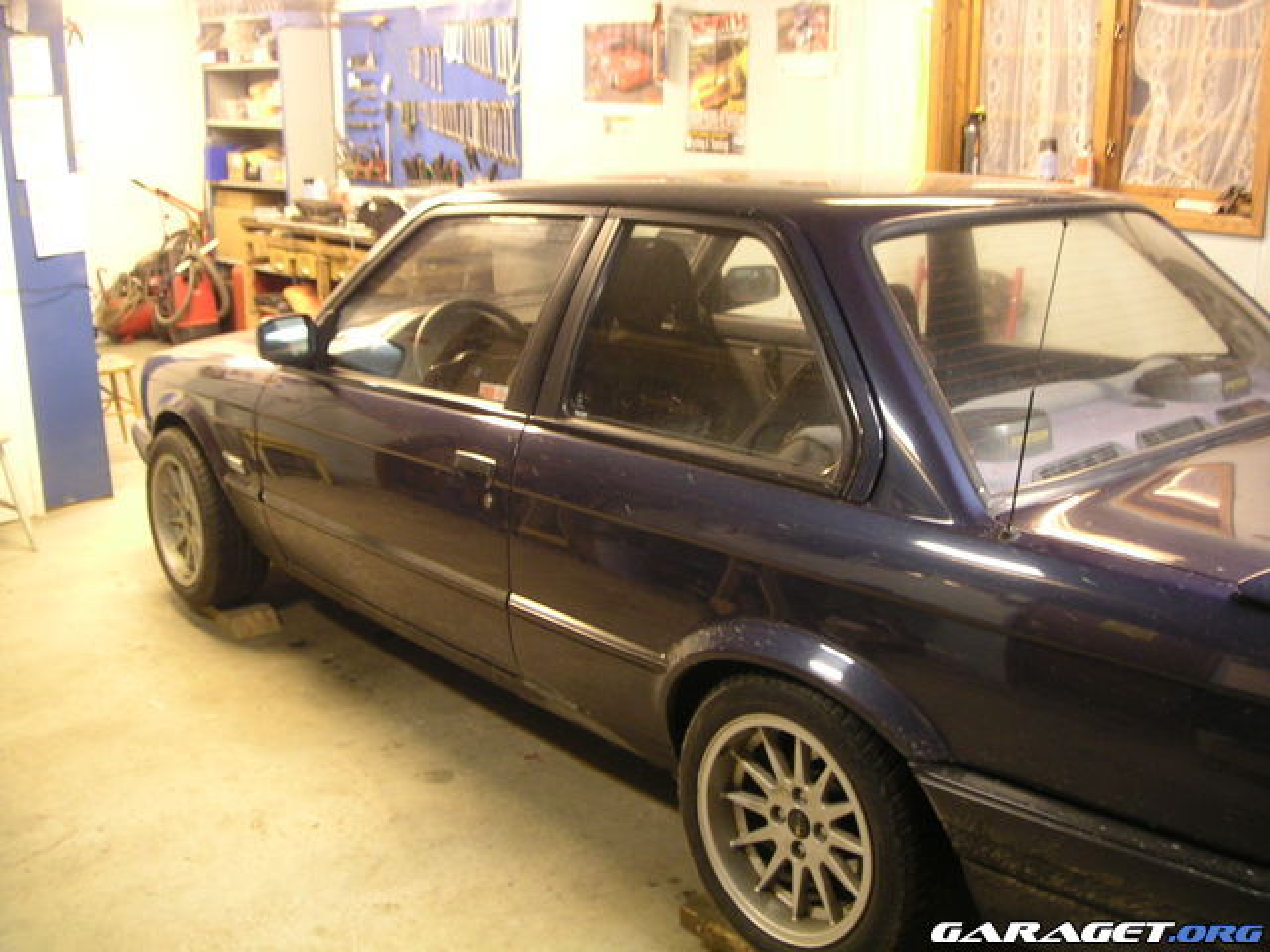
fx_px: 1357
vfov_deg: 38.7
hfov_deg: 50.1
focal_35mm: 37
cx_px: 635
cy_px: 476
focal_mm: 5.7
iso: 100
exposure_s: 1/3
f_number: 2.8
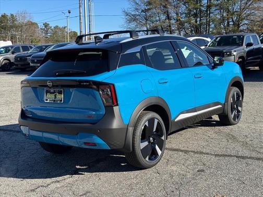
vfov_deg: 30.3
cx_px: 132
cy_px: 98
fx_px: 365
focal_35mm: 48
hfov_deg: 39.7
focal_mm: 6.76
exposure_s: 1/2717
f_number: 1.78
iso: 64
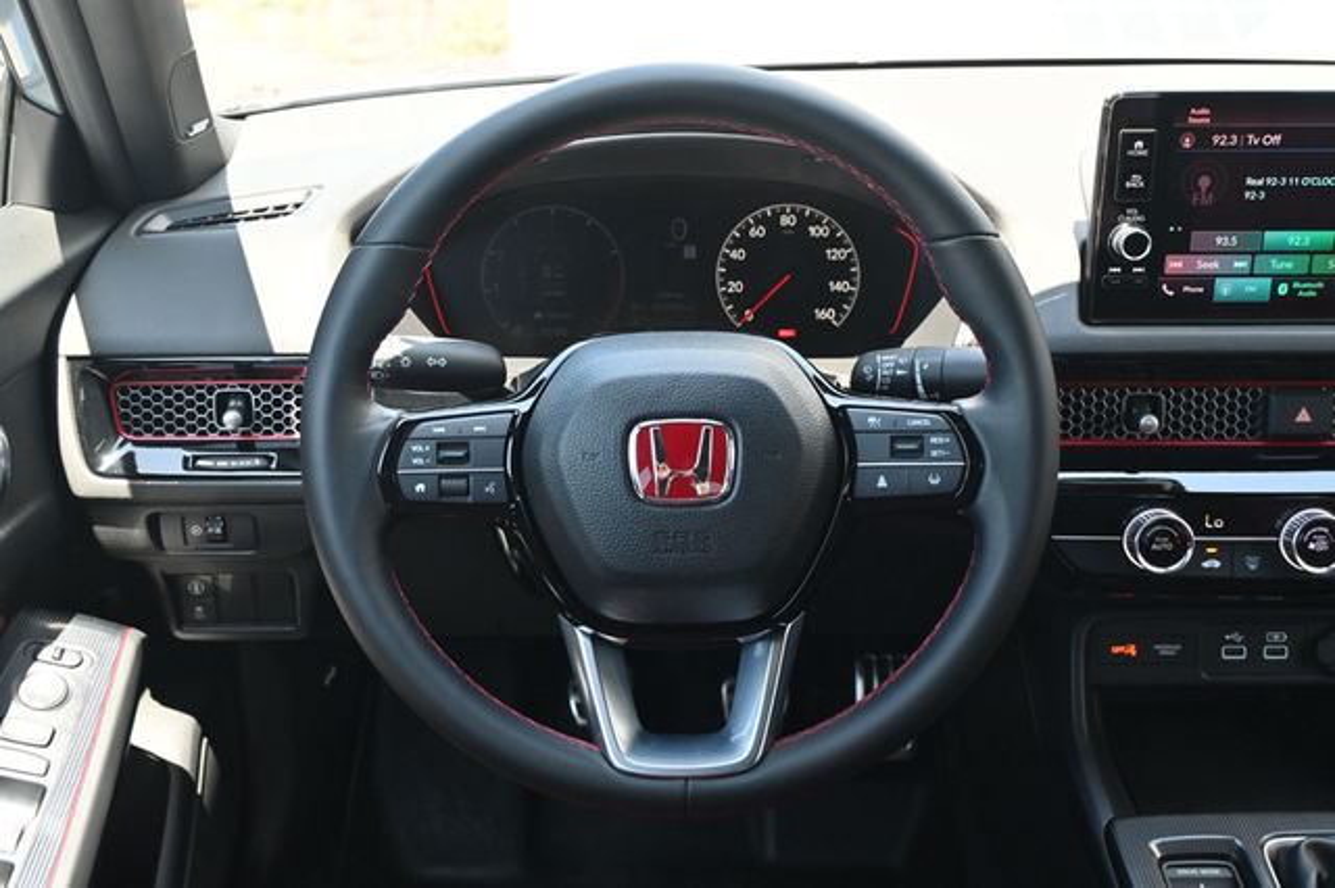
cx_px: 668
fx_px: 1473
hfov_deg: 48.7
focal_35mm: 40
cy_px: 444
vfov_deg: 33.6
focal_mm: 26.5
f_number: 4.5
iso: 560
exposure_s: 1/125
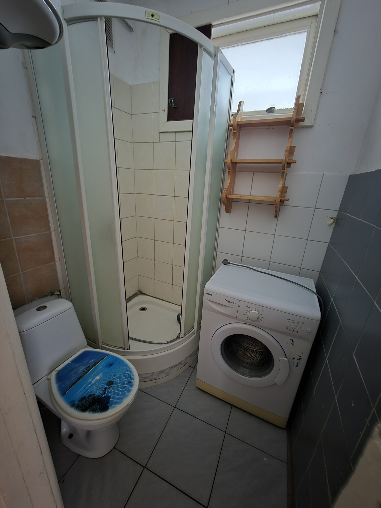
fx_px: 191
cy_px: 254
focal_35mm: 13
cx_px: 190
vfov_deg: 106.2
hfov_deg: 89.9
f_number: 2.2
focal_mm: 2.2
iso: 1000
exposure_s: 1/8
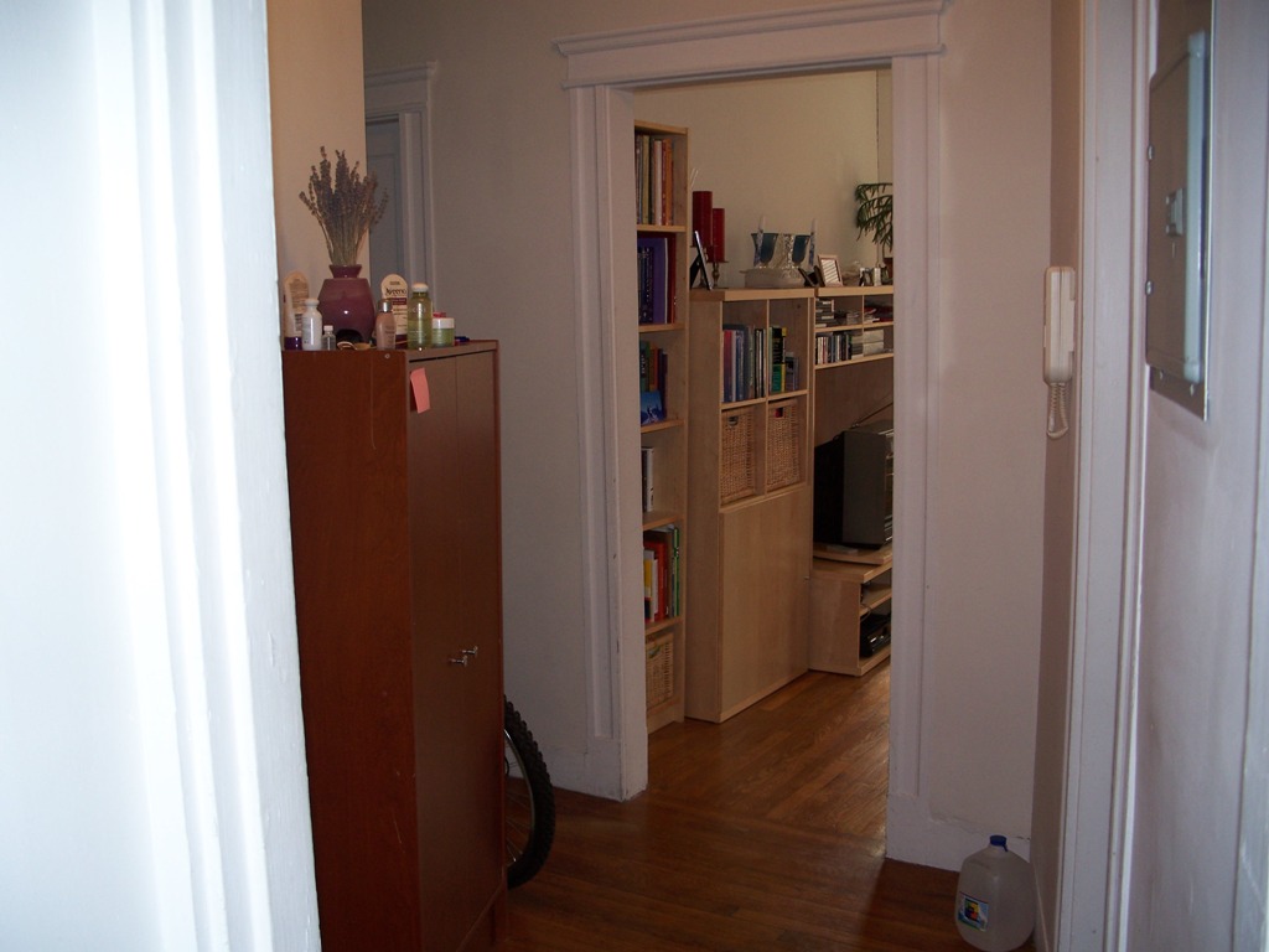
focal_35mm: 37
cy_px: 476
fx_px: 1356
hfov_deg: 50.1
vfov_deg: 38.7
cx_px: 634
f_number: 2.8
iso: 125
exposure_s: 1/60
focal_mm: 7.8
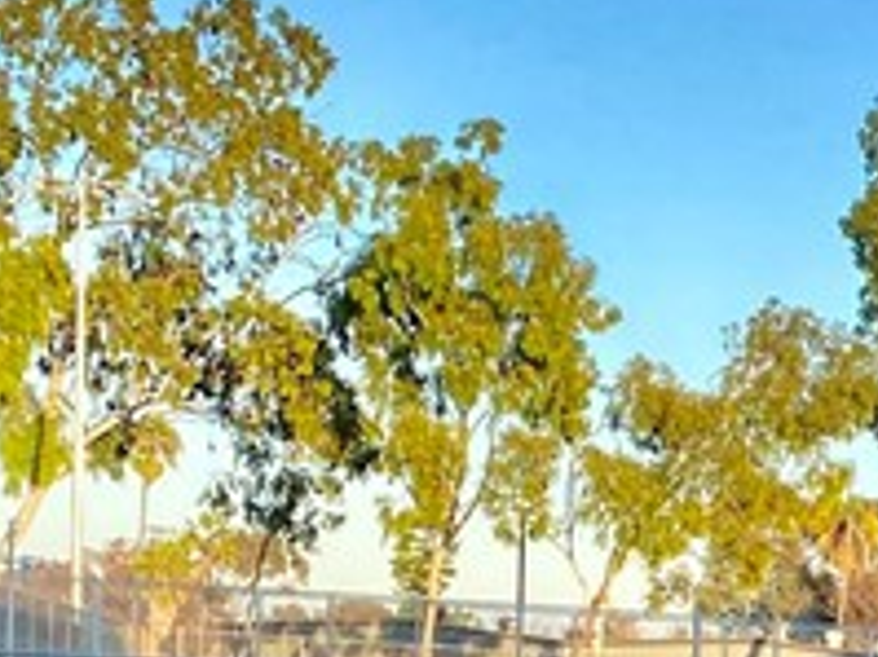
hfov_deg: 12.7
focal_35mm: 134
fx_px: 3397
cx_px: 1796
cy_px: 1098
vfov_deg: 10.5
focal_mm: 4.25
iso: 32
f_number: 1.8
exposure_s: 1/788
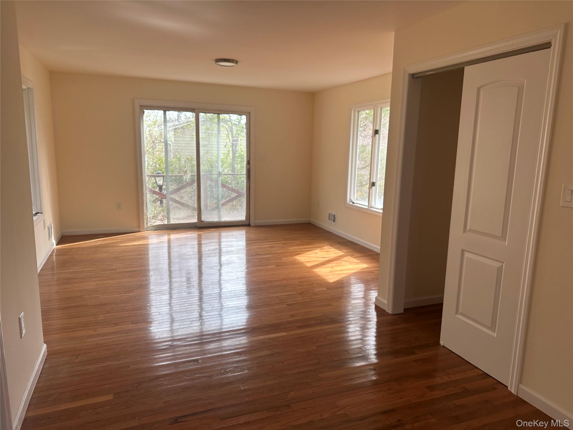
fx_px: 397
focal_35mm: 24
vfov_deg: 56.8
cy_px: 215
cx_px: 286
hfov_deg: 71.6
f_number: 1.78
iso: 80
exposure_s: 1/293
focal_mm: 6.86
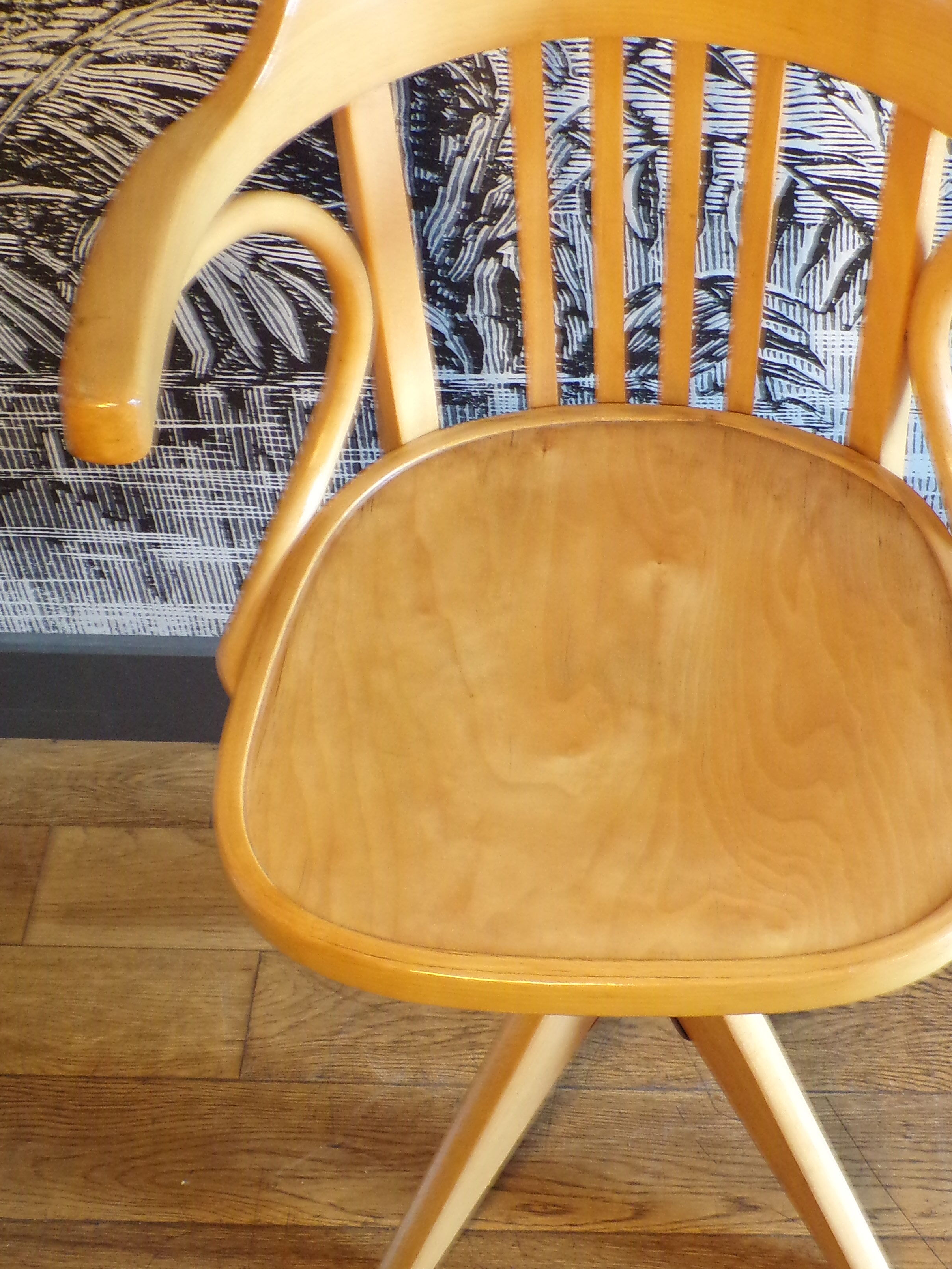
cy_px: 602
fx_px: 1943
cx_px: 640
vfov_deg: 36.2
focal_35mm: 53
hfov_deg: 27.3
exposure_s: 1/17
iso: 299
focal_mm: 6.6
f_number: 3.3
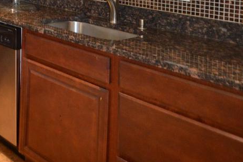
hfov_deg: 34.6
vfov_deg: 24.7
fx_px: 317
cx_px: -39
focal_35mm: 47
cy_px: -52
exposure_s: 1/60
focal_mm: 10
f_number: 3.5
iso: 800
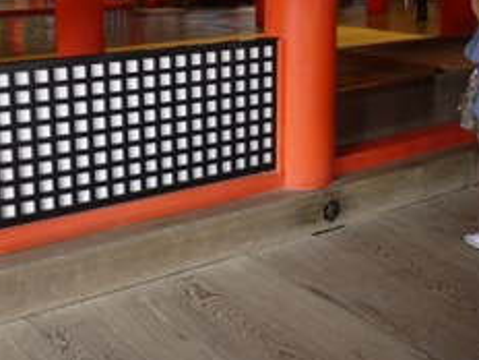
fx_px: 733
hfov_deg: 36.0
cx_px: 188
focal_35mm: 53
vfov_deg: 26.8
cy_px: 54
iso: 160
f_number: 2.5
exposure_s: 1/60
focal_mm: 14
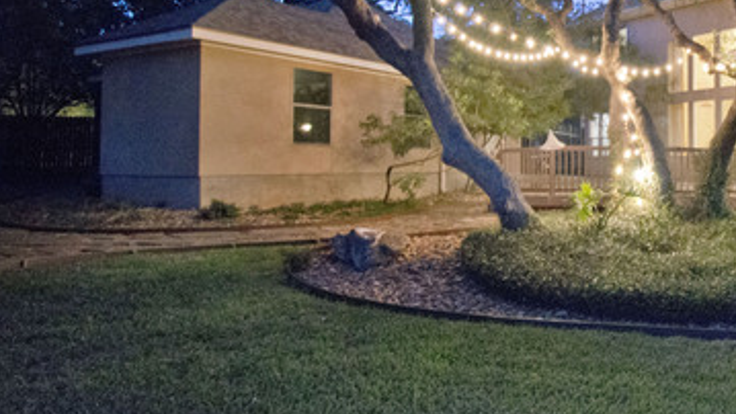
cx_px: 654
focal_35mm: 28
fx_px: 546
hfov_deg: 58.7
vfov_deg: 41.1
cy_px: 150
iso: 3200
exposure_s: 1/5
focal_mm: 10
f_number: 4.5
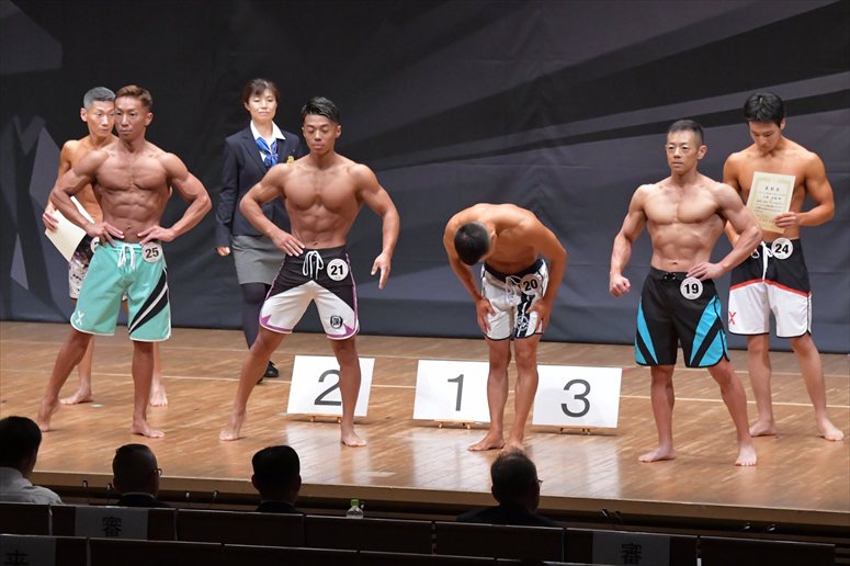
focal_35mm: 202
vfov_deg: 6.8
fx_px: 4767
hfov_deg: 10.2
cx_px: 425
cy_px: 283
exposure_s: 1/400
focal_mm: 135
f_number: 5.6
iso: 8000
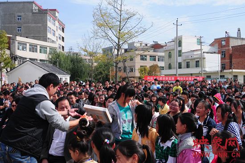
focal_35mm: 42
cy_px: 82
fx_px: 285
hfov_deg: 46.5
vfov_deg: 31.8
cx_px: 122
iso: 250
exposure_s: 1/800
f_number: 8
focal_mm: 28
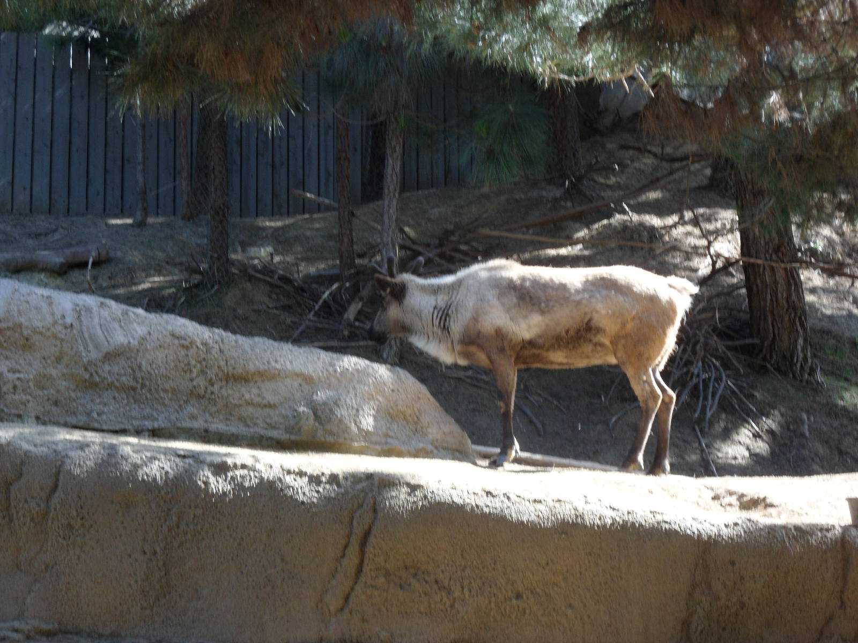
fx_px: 2603
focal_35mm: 105
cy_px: 322
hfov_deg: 18.7
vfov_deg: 14.1
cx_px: 429
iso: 80
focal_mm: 17.7
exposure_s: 1/45
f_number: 5.3
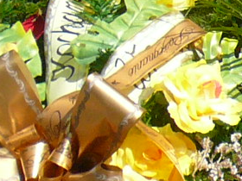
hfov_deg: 9.0
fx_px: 1440
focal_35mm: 206
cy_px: -294
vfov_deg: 6.7
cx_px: 494
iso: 100
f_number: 8
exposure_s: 1/160
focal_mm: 4.6
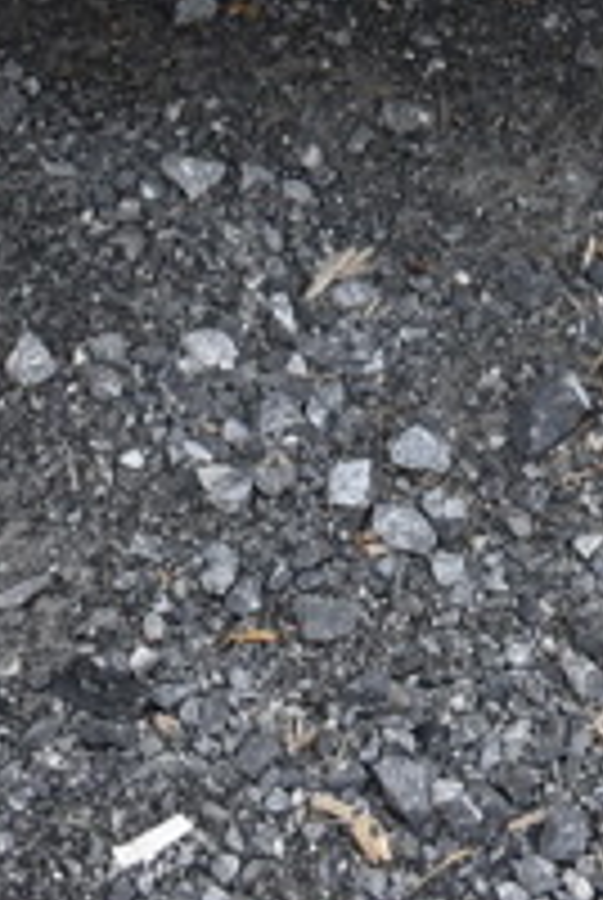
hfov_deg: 10.0
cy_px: -938
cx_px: 396
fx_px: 3430
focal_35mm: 137
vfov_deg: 12.9
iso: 200
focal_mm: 20
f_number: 7.1
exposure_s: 1/400
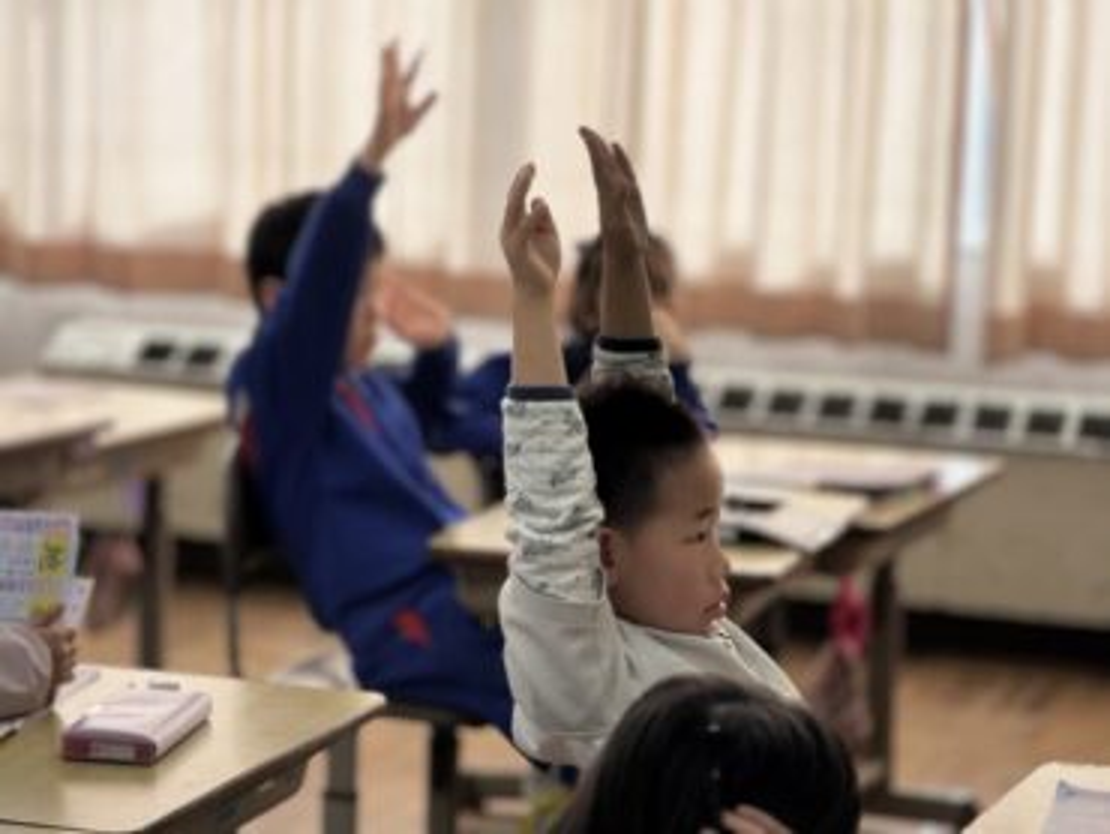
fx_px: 3850
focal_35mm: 120
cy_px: 417
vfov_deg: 12.4
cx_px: 555
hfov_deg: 16.4
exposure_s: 1/152
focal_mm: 15.66
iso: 40
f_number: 2.8
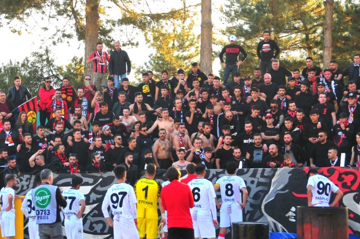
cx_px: 142
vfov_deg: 12.5
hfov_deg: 18.8
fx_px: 1088
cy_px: 129
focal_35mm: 109
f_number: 8
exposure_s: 1/125
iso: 200
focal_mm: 56
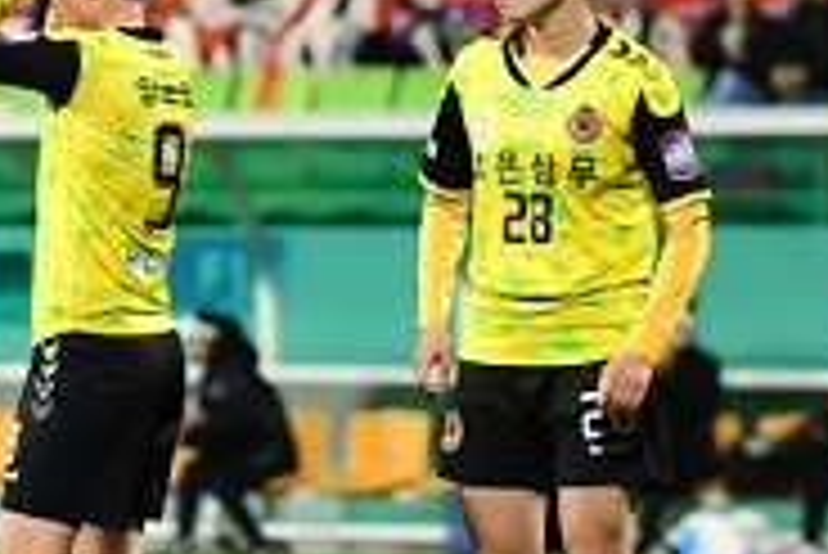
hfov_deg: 3.1
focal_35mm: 662
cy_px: -25
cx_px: -450
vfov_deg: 2.1
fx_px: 15232
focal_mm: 125
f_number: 3.2
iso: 2000
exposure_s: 1/1000
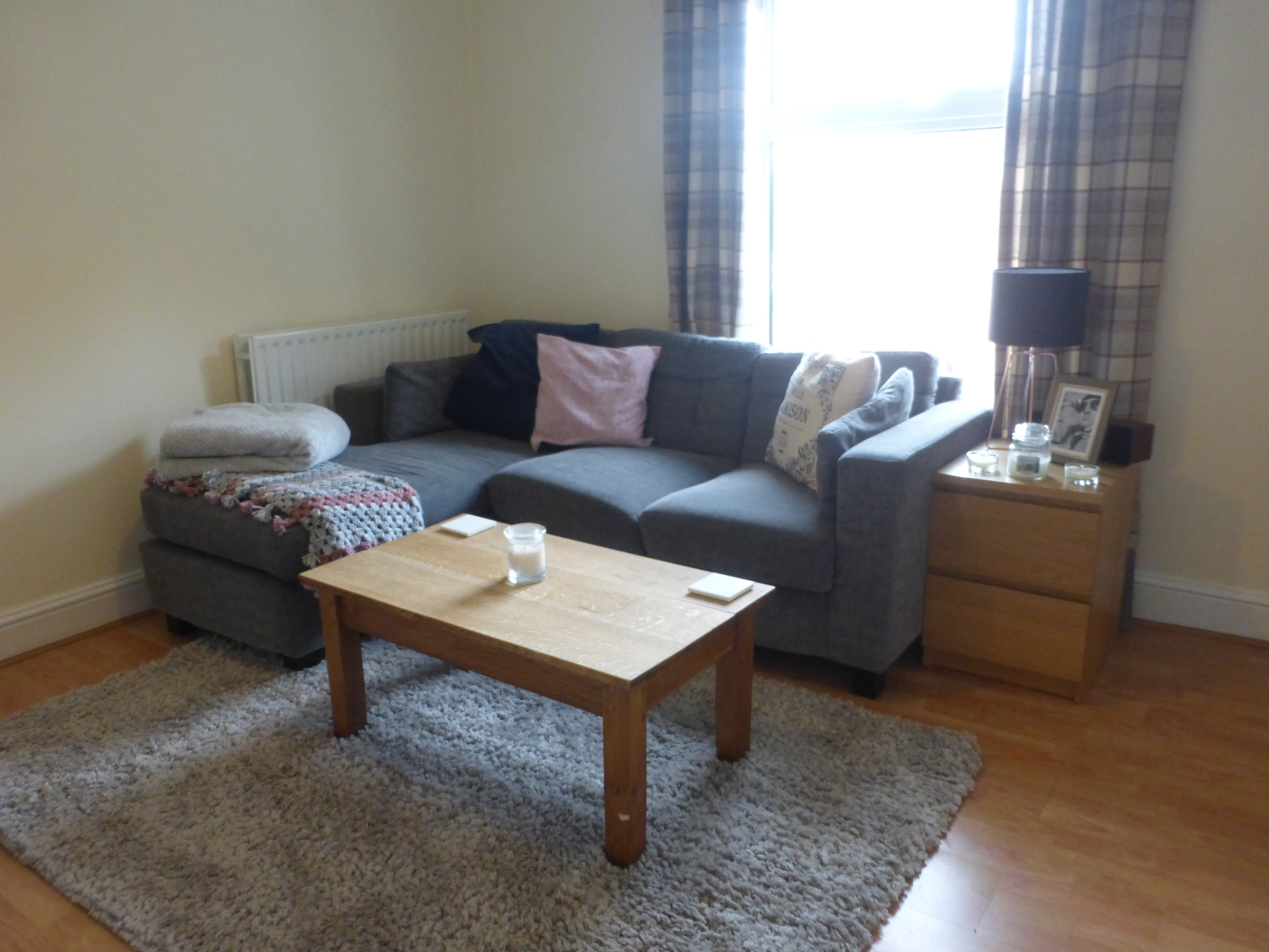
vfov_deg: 53.1
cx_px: 615
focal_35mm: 26
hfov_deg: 67.3
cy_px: 479
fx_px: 953
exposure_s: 1/40
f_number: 3.3
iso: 400
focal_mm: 4.3
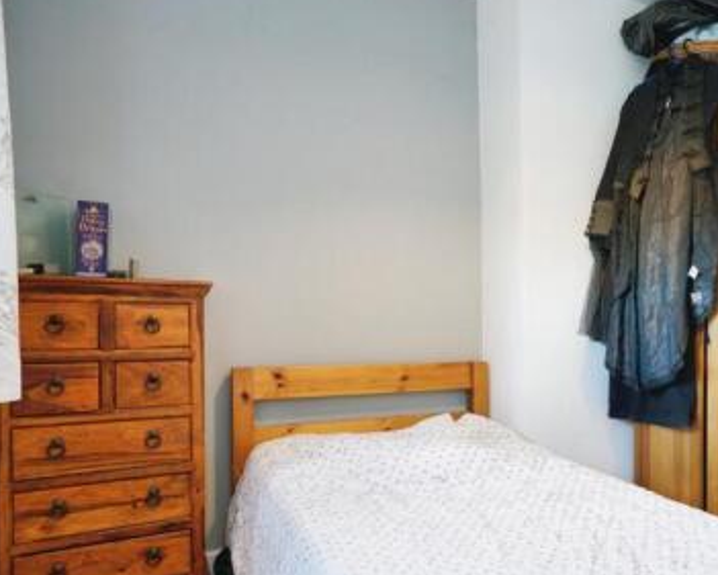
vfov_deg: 51.4
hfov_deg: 57.7
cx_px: 572
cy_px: 320
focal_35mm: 28
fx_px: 595
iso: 1000
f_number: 7.1
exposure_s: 1/13
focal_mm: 16
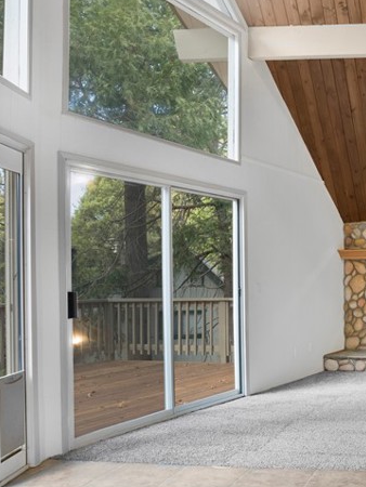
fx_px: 493
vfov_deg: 52.4
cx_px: 443
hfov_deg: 33.1
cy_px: 278
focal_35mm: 35
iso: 800
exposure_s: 1/2
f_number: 5.6
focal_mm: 16
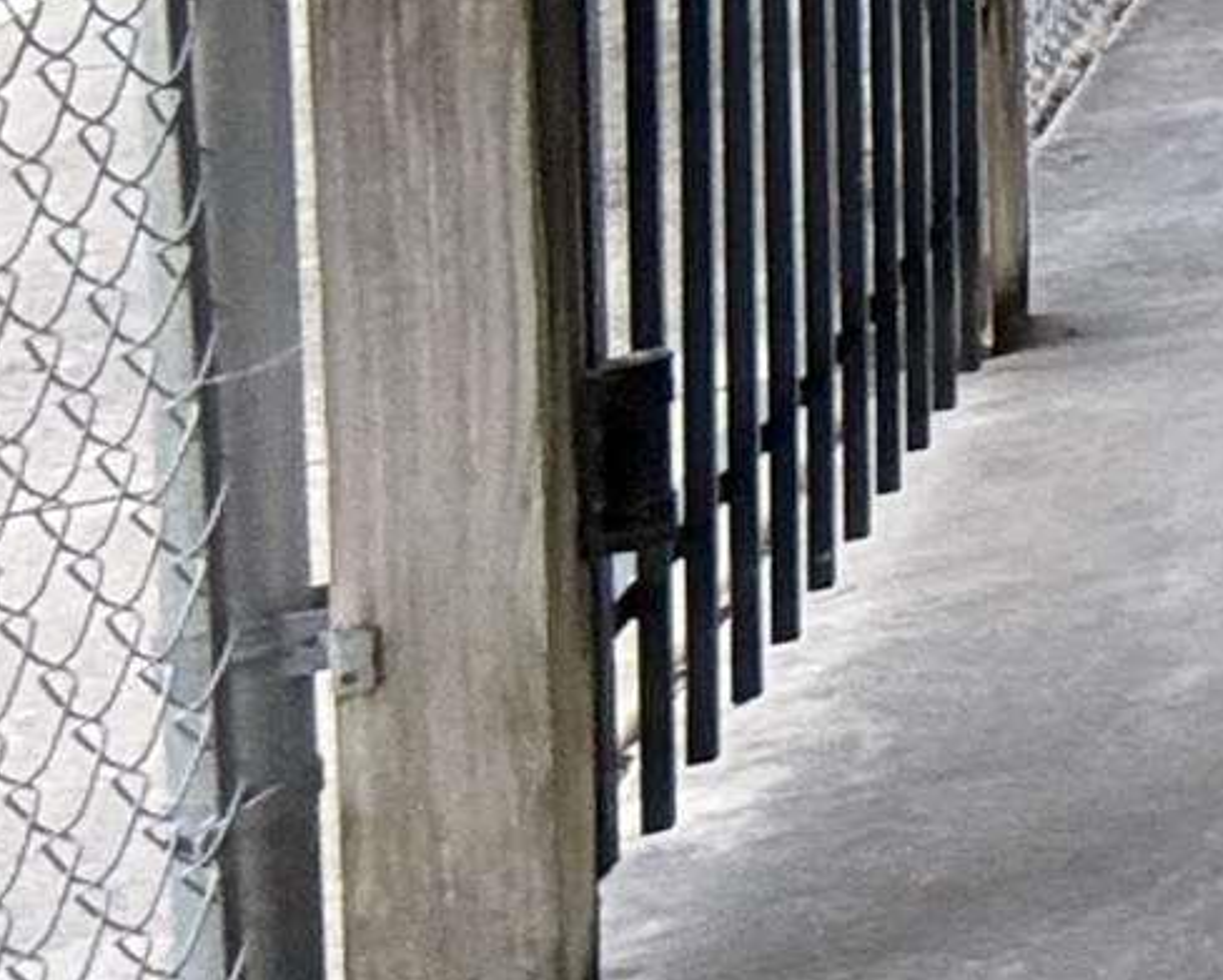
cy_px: -694
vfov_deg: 15.7
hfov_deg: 10.9
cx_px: 3834
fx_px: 3115
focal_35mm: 86
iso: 160
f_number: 2.2
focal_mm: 2.22
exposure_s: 1/99
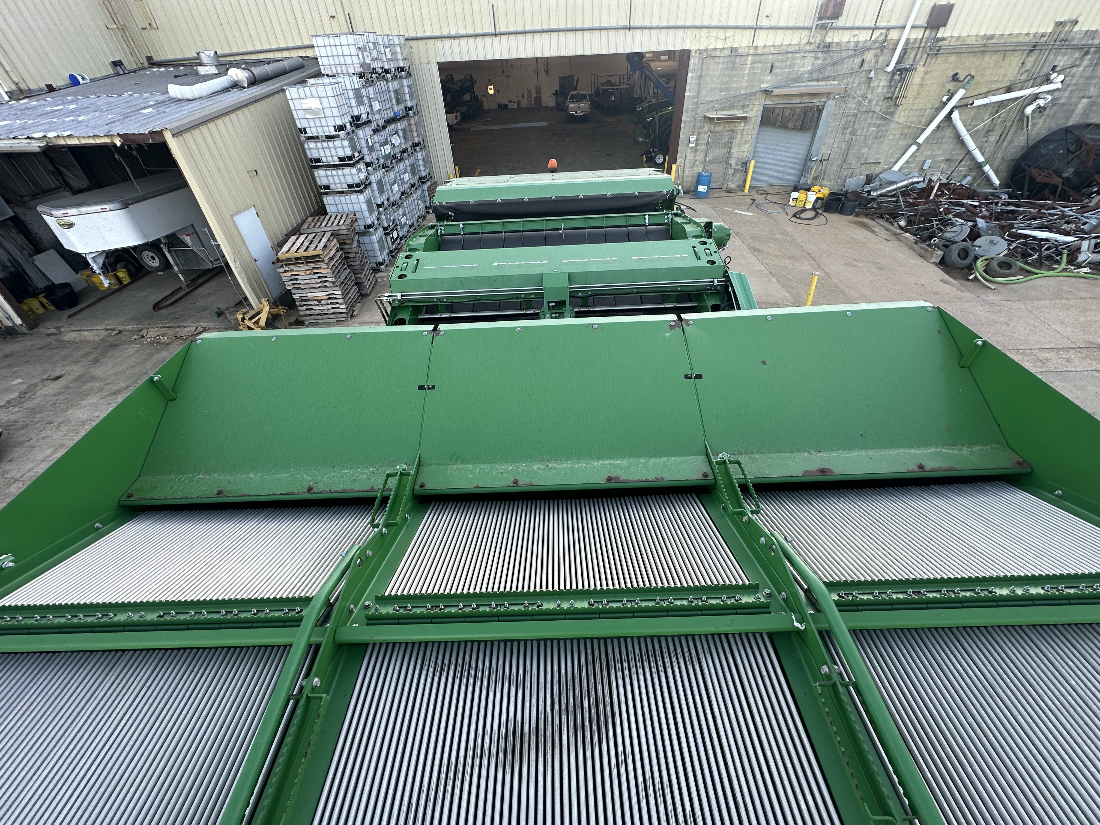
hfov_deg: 102.1
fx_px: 445
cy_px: 412
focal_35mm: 14
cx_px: 550
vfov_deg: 85.7
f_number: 2.2
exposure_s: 1/99
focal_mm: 2.22
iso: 50
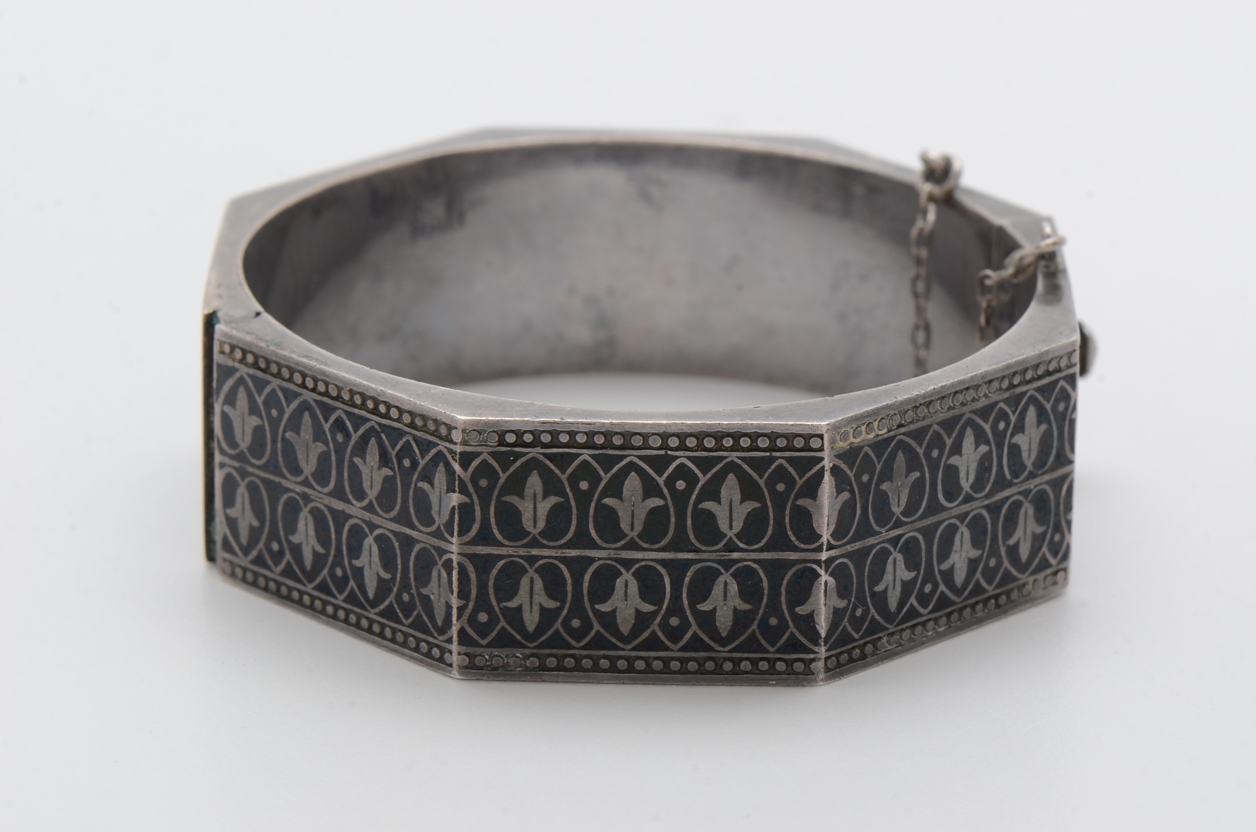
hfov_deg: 16.1
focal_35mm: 128
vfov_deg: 10.7
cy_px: 416
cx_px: 628
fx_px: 4439
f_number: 16
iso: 200
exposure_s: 1/125
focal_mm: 85
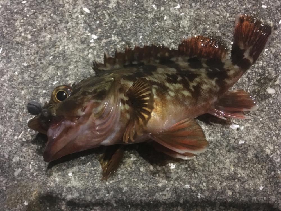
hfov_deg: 61.7
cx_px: 140
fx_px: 235
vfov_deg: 48.2
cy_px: 106
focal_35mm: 29
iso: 500
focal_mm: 4.15
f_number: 2.2
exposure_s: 1/15
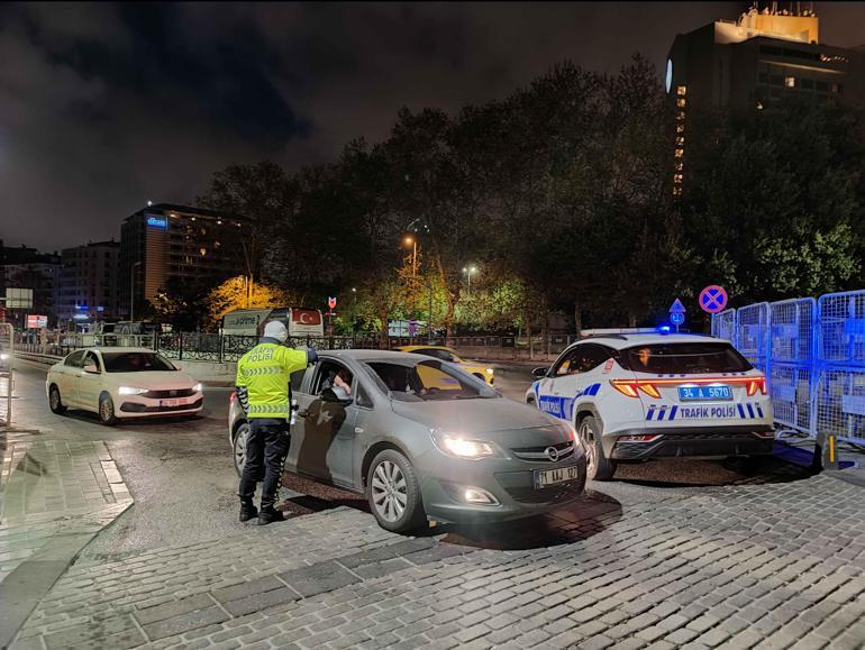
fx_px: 575
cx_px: 432
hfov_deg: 73.9
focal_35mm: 23
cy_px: 325
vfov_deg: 59.0
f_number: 1.8
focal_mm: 6.06
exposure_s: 1/17
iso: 640
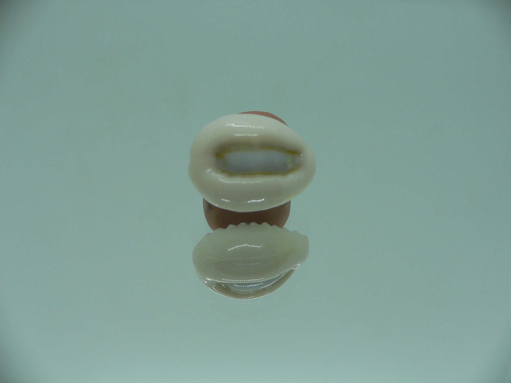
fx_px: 517
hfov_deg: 52.6
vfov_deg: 40.7
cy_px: 192
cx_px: 256
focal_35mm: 35
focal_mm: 4.6
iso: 80
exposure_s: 1/80
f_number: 2.8
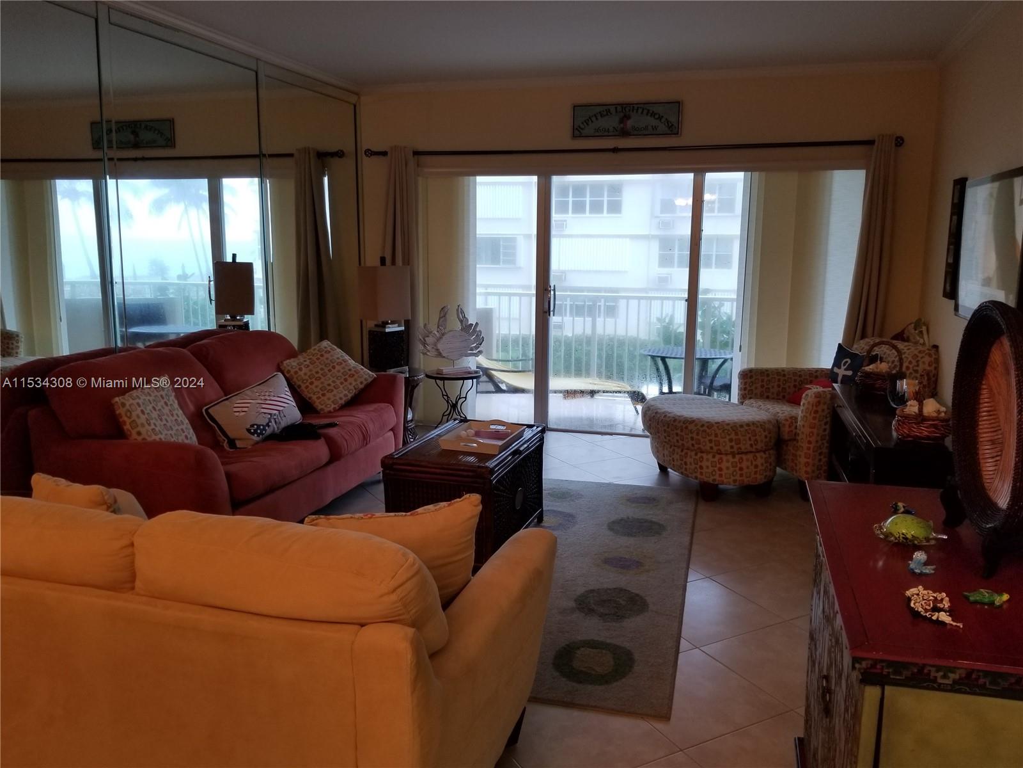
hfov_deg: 67.3
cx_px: 512
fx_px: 768
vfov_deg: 53.1
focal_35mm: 26
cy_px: 384
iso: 125
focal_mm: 4.3
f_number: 1.7
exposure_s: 1/60
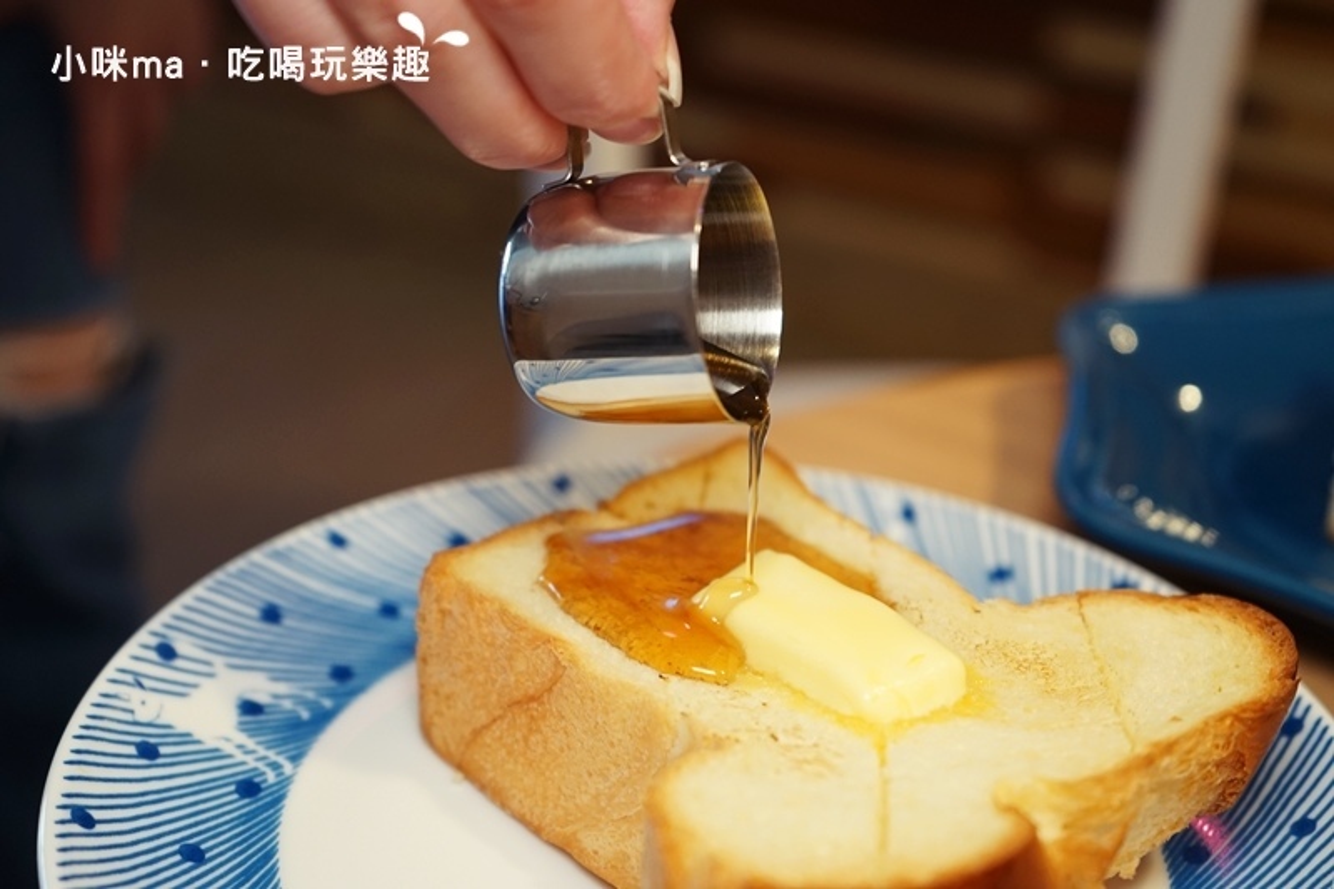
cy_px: 444
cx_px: 667
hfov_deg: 40.4
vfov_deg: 27.5
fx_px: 1815
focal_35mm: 49
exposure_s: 1/60
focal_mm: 49
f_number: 4.5
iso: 800
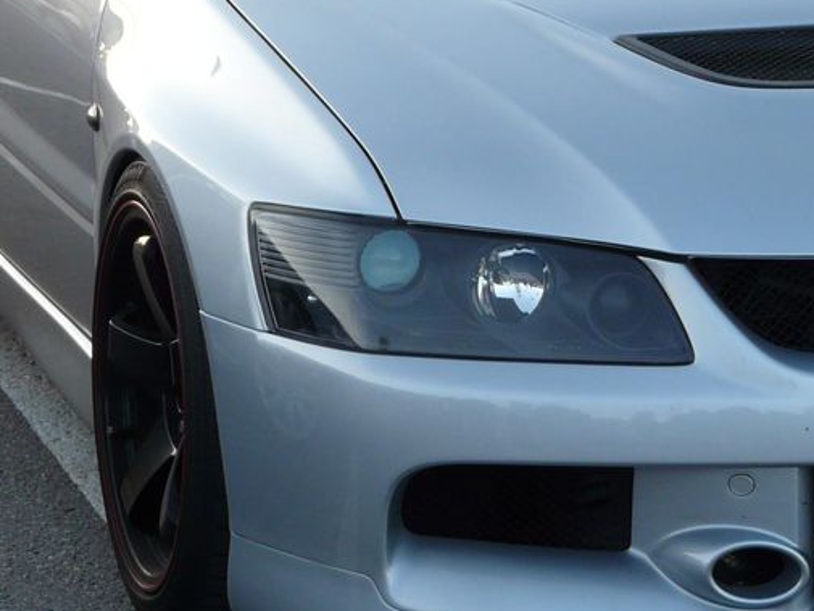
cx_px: 683
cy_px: 118
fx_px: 4587
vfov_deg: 7.6
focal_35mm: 195
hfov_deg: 10.1
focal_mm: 12.6
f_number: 3.2
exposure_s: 1/100
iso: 100
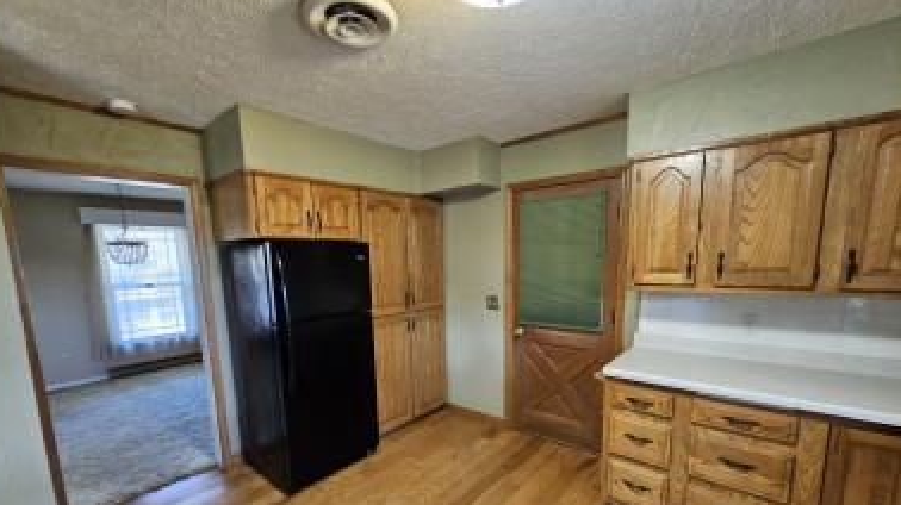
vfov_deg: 69.3
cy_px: 317
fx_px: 358
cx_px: 443
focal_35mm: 15
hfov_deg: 103.0
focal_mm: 1.74
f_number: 2.2
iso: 400
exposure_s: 1/30
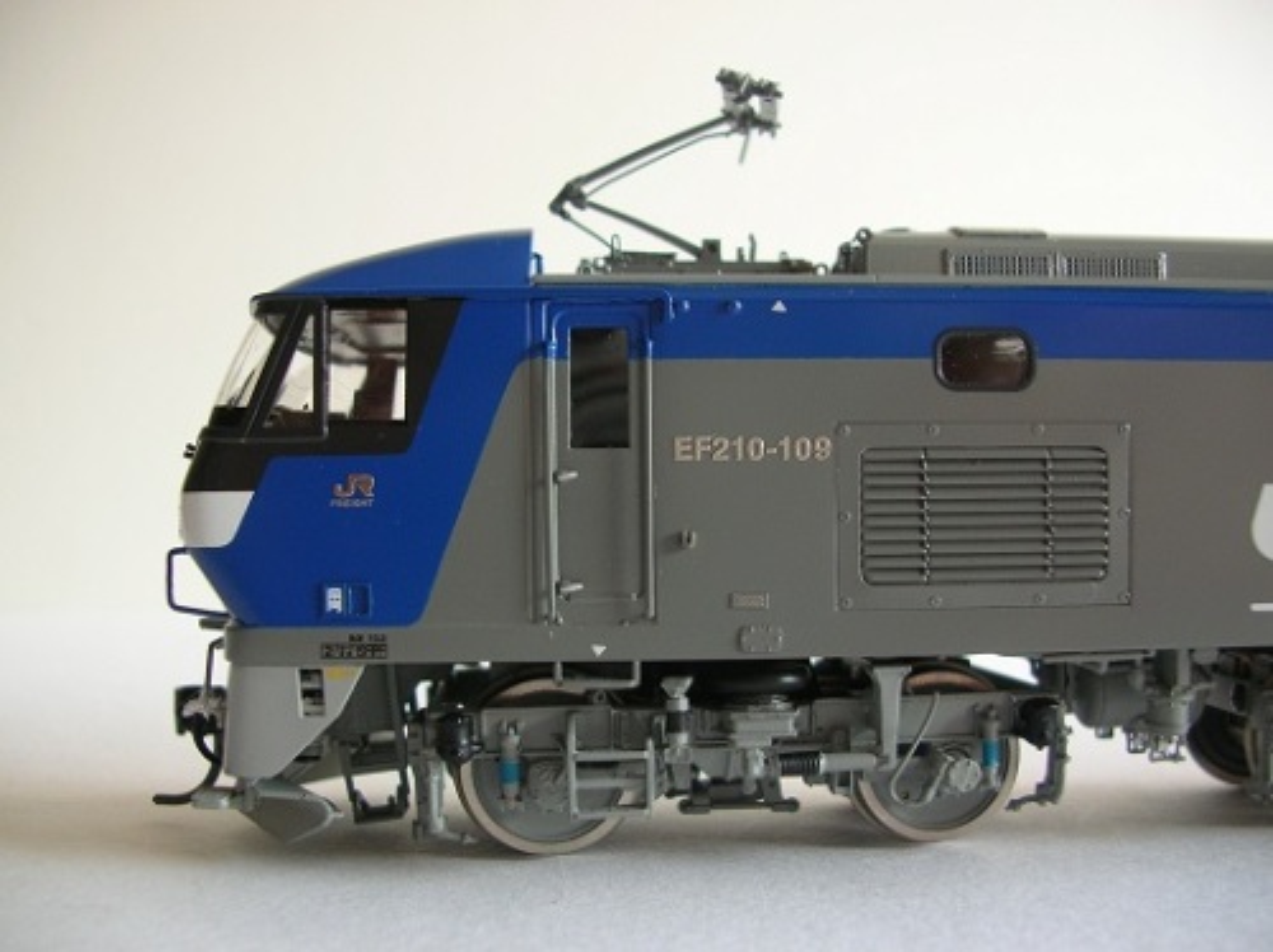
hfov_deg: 52.7
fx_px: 1286
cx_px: 636
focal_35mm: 35
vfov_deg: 40.6
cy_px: 476
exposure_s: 1/24.8
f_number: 2.8
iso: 50
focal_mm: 5.8
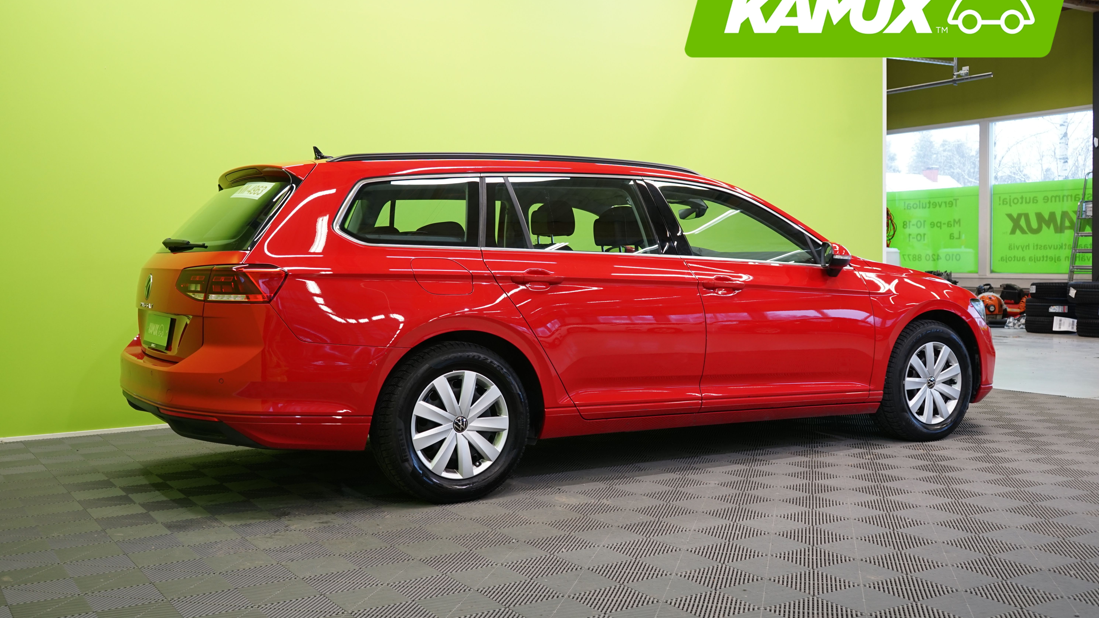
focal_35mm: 37
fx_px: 1078
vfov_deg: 32.0
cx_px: 545
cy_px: 296
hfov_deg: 54.0
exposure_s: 1/30
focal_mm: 35
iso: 640
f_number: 5
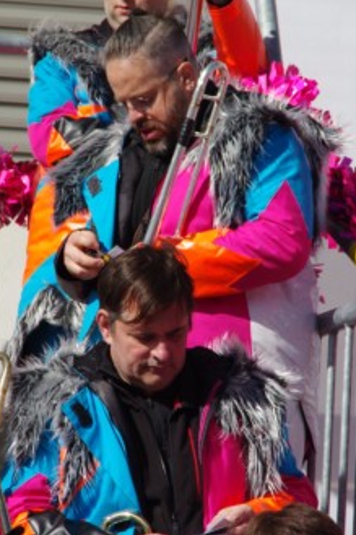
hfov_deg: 3.0
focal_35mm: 455
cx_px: 164
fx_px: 6756
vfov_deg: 4.5
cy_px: 268
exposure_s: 1/400
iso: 200
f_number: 11
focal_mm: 200
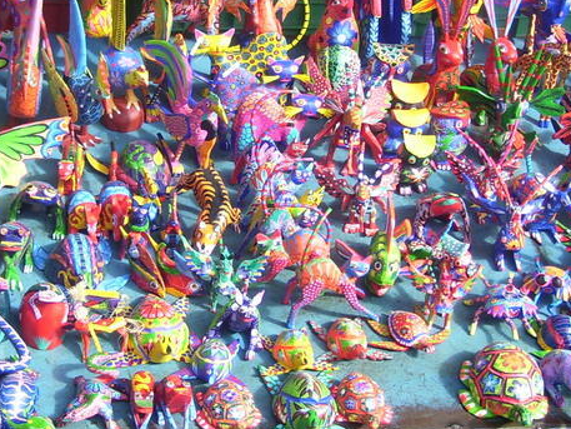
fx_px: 1336
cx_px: 190
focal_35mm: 81
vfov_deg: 18.2
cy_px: 203
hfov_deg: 24.0
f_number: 2.7
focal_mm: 6
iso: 80
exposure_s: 1/350
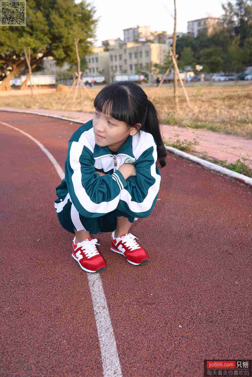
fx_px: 367
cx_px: 126
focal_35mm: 35
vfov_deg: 54.4
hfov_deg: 37.9
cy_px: 188
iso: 125
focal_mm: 35
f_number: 5.6
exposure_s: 1/125
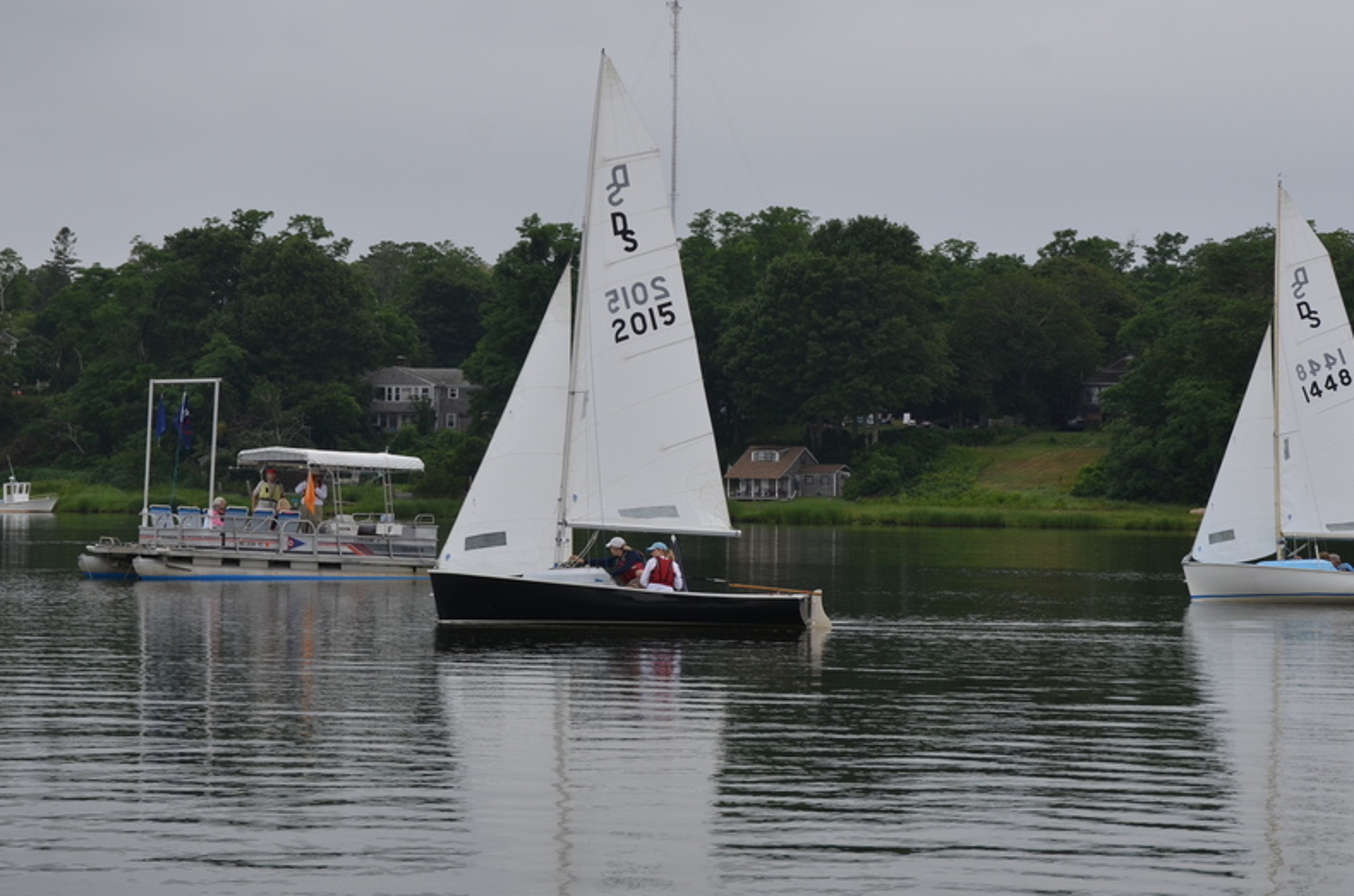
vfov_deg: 12.5
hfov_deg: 18.8
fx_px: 4090
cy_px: 438
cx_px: 664
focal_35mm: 109
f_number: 8
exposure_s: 1/250
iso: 180
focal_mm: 56
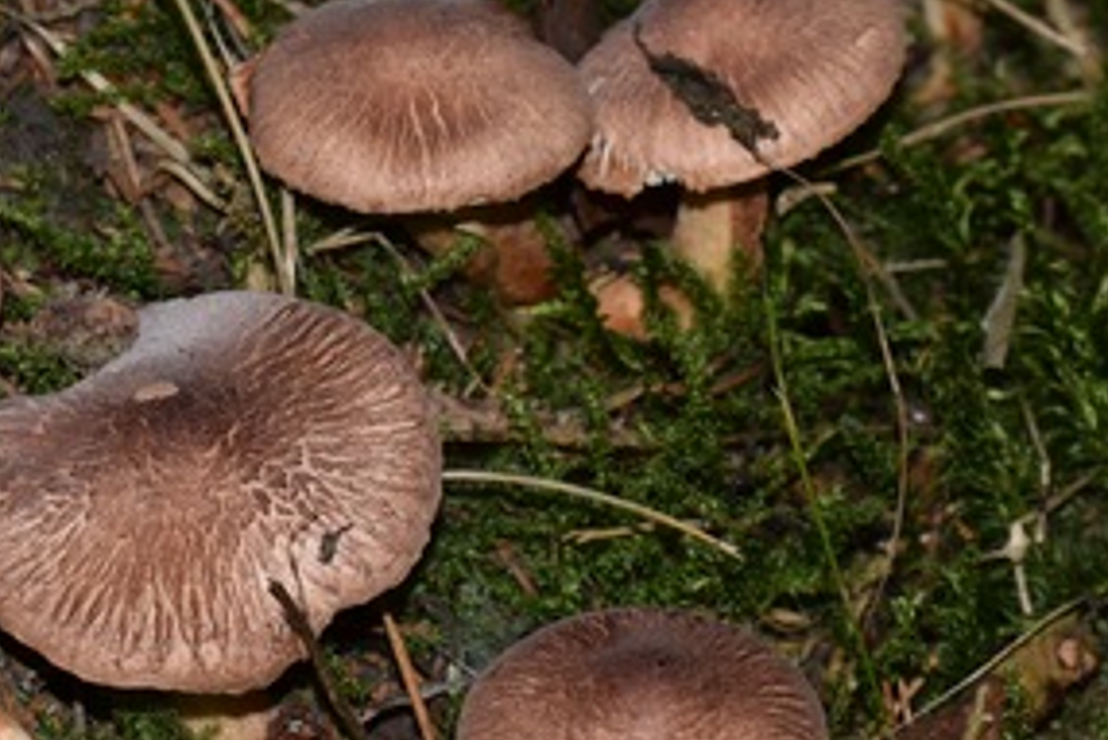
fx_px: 8714
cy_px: 430
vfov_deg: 4.9
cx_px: 271
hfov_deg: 7.3
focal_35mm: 283
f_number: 8
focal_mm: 60
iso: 100
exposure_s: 1/125
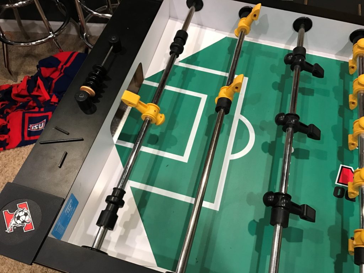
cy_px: 136
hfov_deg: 63.4
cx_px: 182
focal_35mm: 28
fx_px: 294
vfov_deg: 49.7
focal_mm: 3.99
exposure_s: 1/15
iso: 80
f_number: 1.8
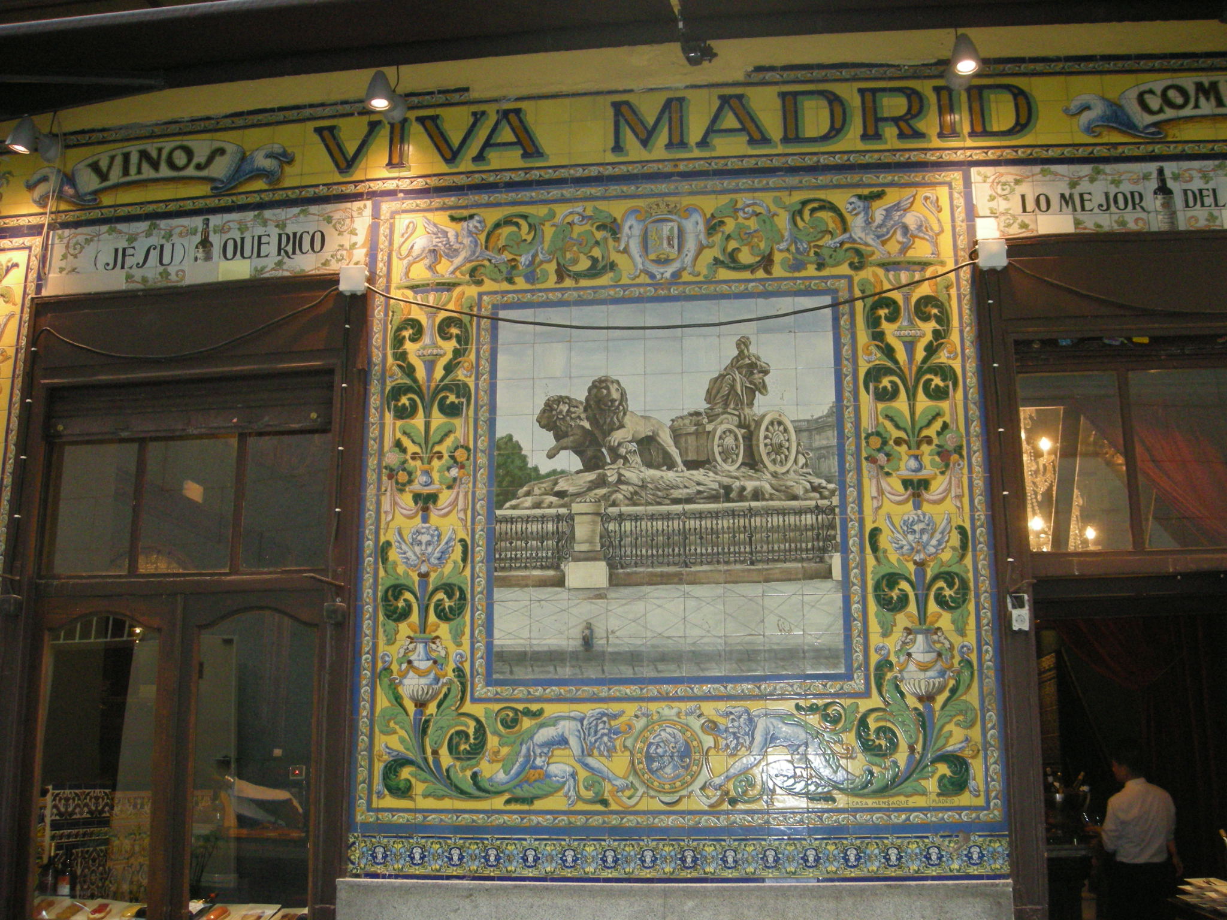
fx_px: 1241
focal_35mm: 35
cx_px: 614
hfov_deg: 52.6
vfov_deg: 40.7
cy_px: 460
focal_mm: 5.7
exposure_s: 1/30
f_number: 2.8
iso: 233
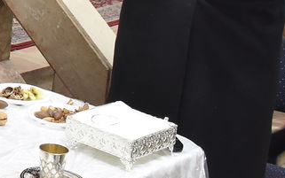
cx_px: -260
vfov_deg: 10.5
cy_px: -97
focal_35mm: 120
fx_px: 933
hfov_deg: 14.7
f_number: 5.6
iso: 1000
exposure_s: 1/100
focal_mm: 18
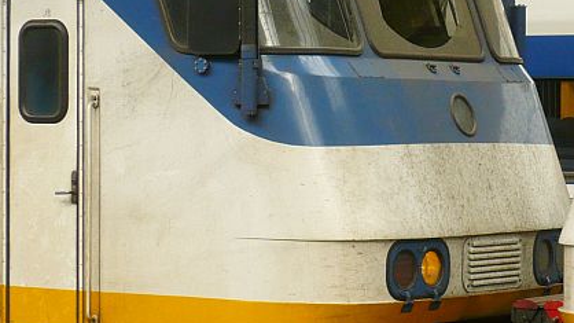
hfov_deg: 12.9
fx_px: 2541
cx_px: 387
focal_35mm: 167
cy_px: 186
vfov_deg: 7.3
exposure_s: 1/30
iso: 125
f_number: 3.7
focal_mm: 9.9
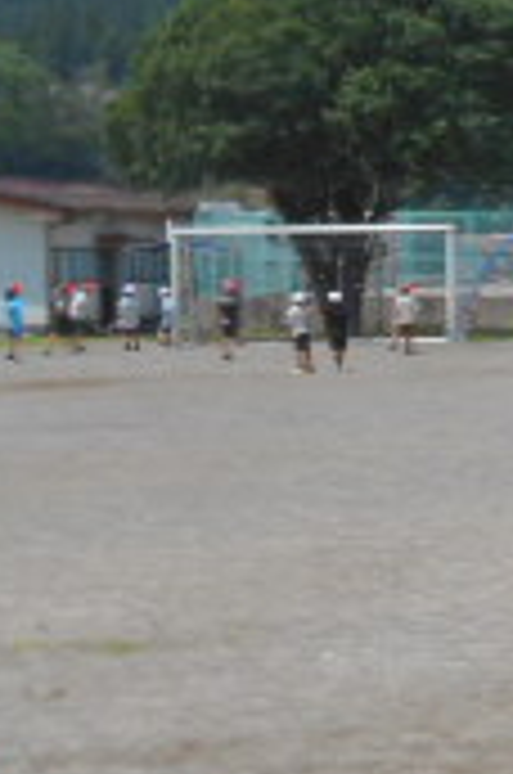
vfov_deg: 10.6
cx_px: 1310
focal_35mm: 194
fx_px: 4163
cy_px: 414
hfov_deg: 6.6
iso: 80
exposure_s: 1/800
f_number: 4.5
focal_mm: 8.8
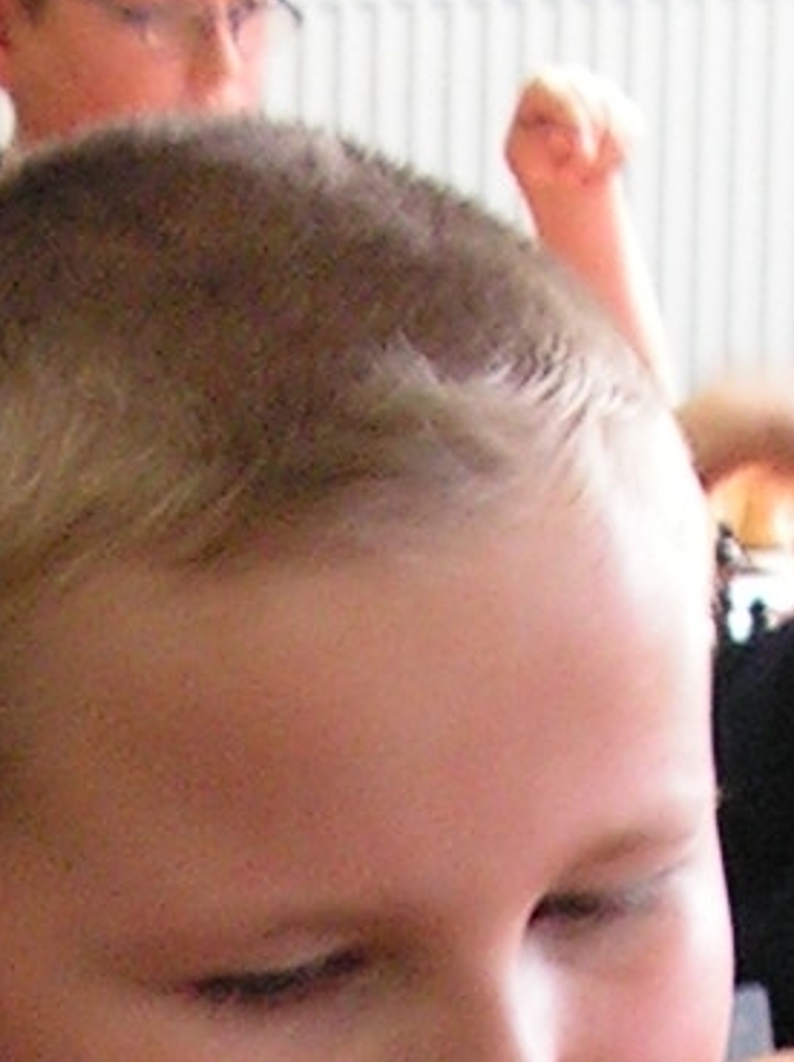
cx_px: 152
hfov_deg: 7.4
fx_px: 6127
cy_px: 1479
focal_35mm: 200
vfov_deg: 9.7
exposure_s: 1/40
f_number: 3.2
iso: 160
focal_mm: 6
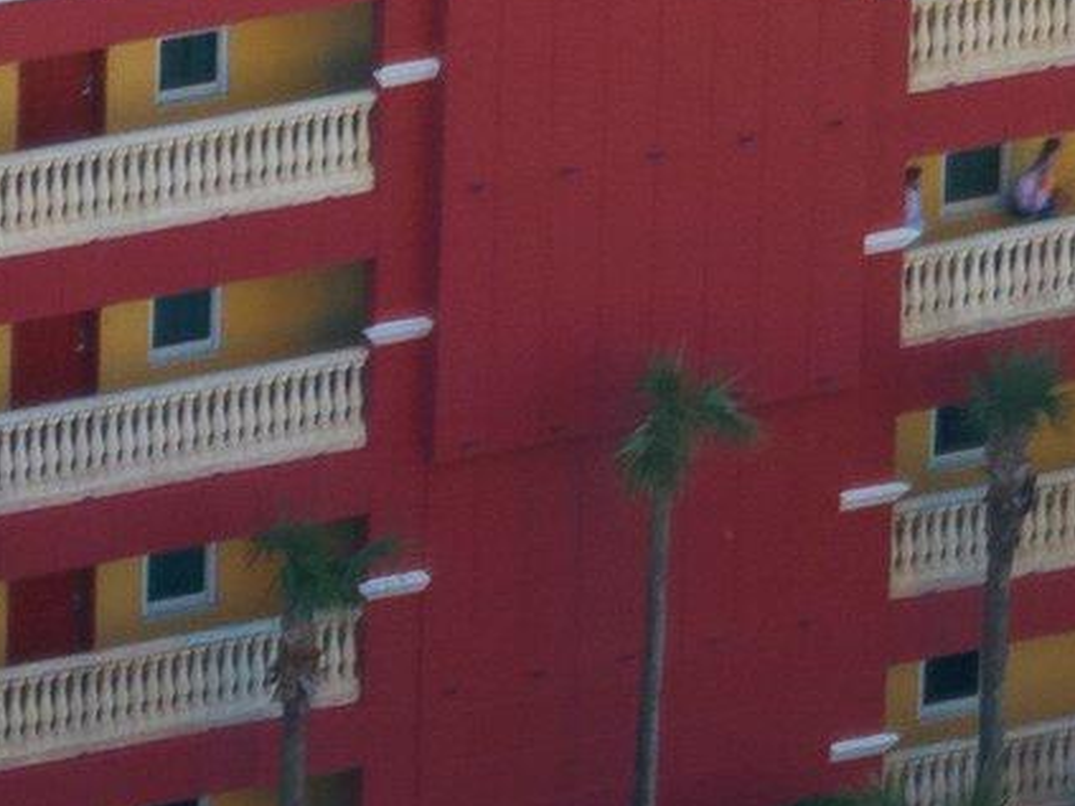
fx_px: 24961
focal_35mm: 804
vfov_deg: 1.8
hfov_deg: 2.5
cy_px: 1098
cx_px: -1072
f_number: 3.4
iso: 130
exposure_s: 1/15
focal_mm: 30.71
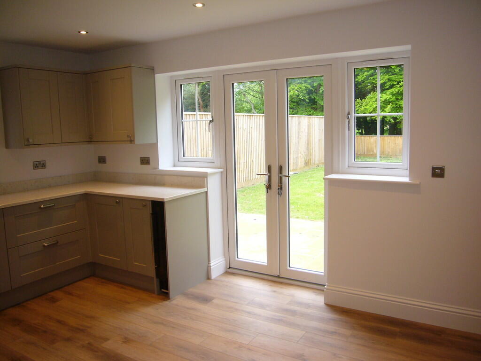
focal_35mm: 28
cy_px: 180
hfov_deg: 63.4
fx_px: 389
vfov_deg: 49.7
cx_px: 240
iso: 100
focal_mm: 4.6
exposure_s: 1/30
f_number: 2.8
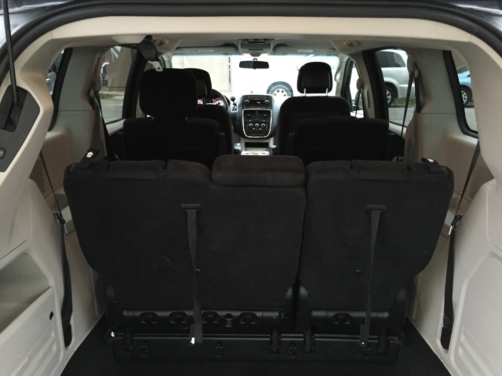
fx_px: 421
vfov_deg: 48.2
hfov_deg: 61.7
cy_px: 188
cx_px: 251
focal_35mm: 29
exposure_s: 1/15
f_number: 2.2
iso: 320
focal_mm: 4.15
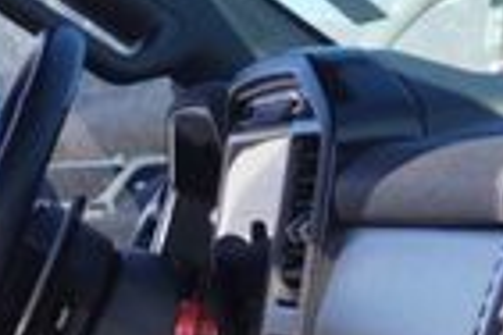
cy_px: 681
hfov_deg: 9.9
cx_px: -396
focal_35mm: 196
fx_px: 2738
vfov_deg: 6.8
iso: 100
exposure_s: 1/160
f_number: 6.3
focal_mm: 18
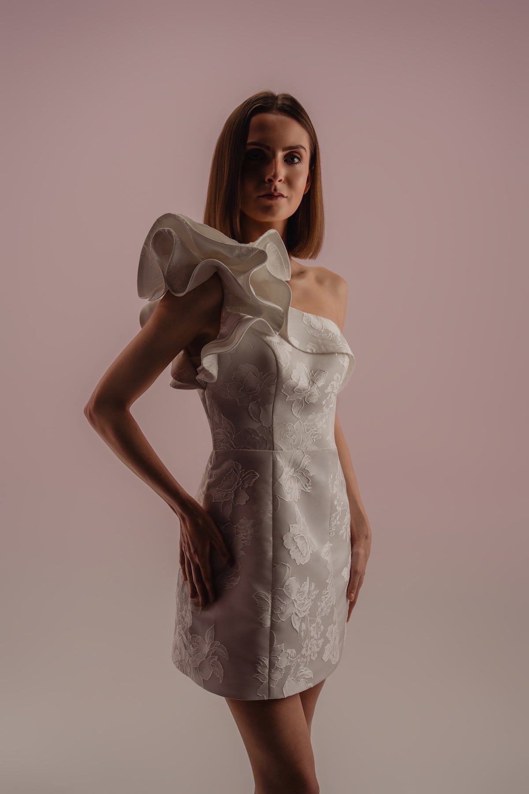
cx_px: 264
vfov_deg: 48.5
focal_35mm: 40
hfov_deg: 33.4
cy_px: 397
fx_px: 882
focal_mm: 40
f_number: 4
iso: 100
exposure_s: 1/200
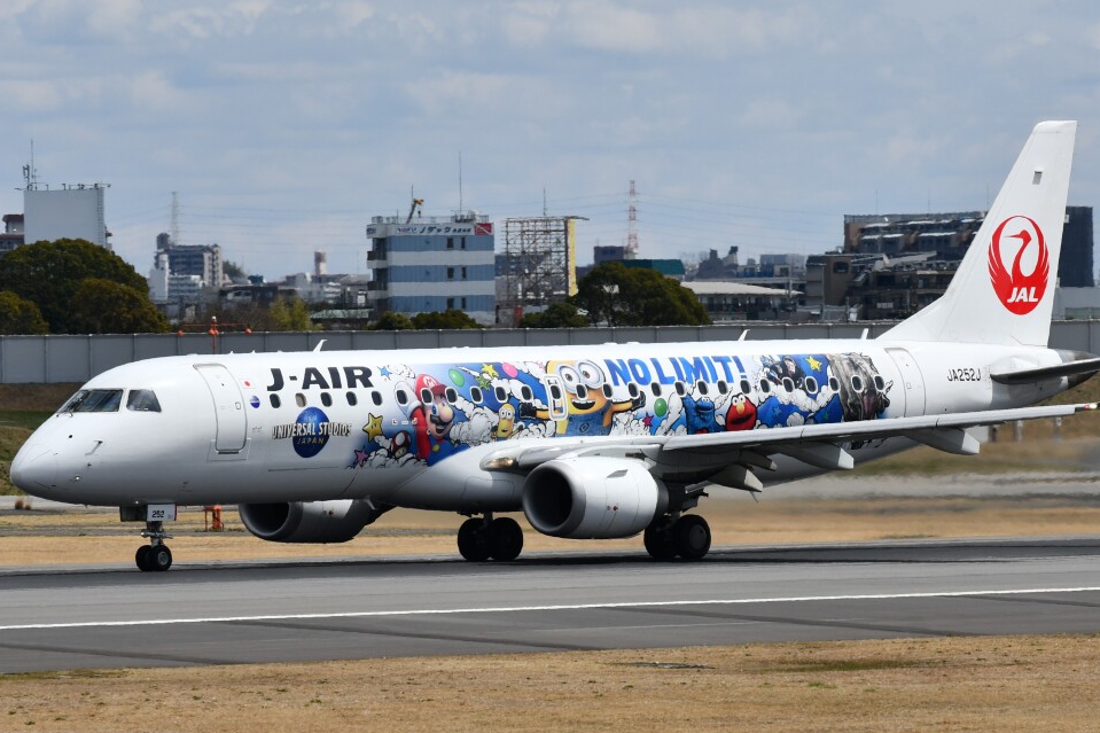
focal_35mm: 309
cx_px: 625
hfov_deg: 6.7
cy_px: 419
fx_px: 9439
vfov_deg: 4.4
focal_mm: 165
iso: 125
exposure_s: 1/1000
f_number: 10
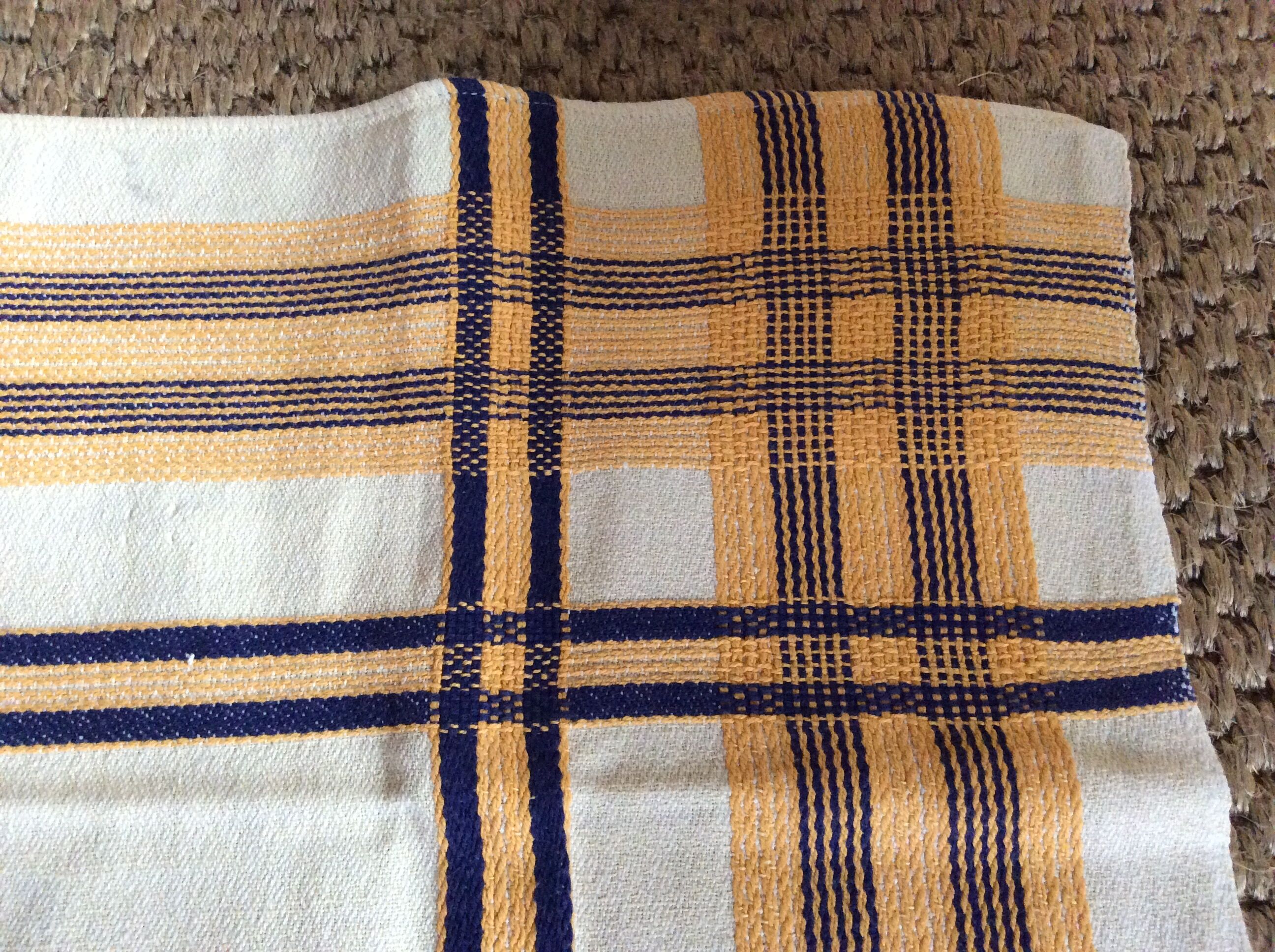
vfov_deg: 44.1
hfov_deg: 56.9
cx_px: 638
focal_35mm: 32
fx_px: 1177
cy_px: 476
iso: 320
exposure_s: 1/17
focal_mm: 3.3
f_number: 2.4
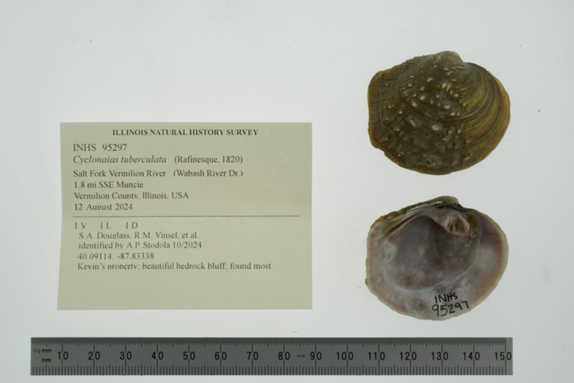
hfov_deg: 33.4
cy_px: 192
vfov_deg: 22.6
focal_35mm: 60
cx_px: 287
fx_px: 957
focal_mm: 60
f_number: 32
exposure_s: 1/10
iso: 100
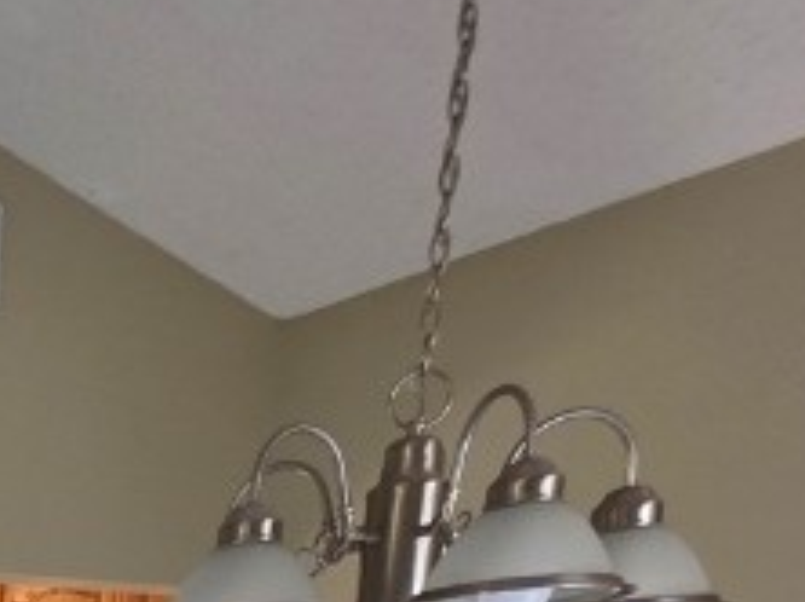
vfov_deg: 17.3
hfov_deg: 22.9
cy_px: 1219
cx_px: -533
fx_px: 1394
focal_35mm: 60
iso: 50
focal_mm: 2.2
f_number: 1.9
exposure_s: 1/120
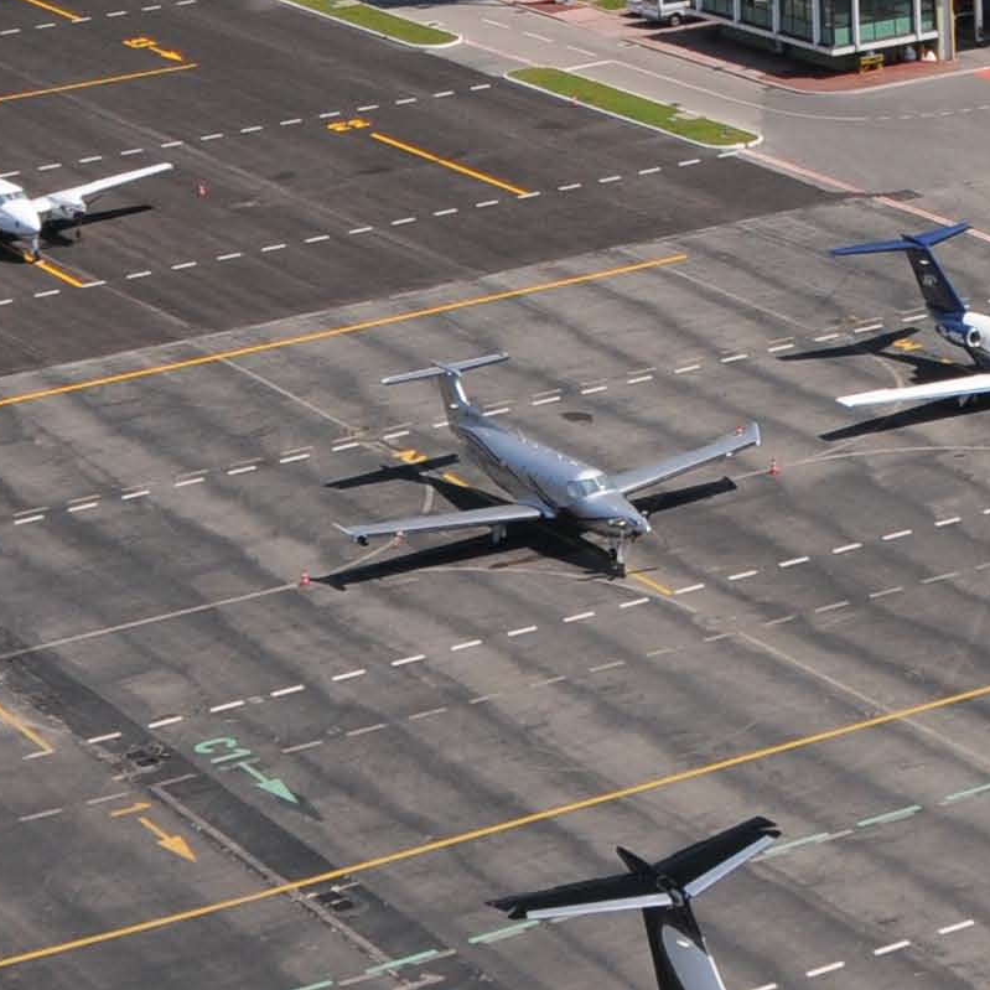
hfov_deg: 14.0
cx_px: 895
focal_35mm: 123
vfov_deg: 13.6
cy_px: -347
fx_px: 3980
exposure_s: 1/320
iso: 320
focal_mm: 18
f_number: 7.1
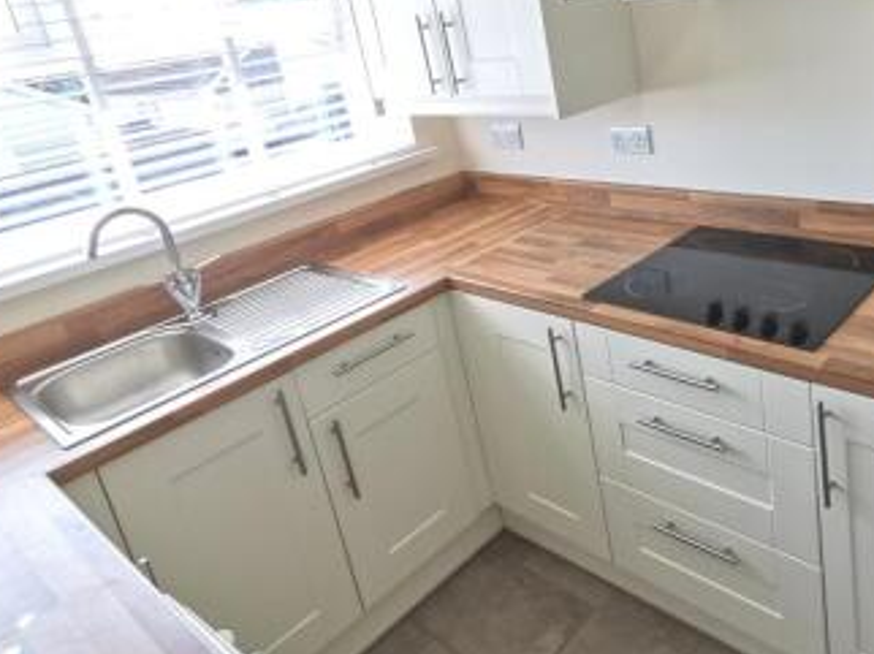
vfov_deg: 47.3
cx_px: 620
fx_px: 732
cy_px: 213
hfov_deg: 59.4
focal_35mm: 29
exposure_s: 1/120
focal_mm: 2.35
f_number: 2.2
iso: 80
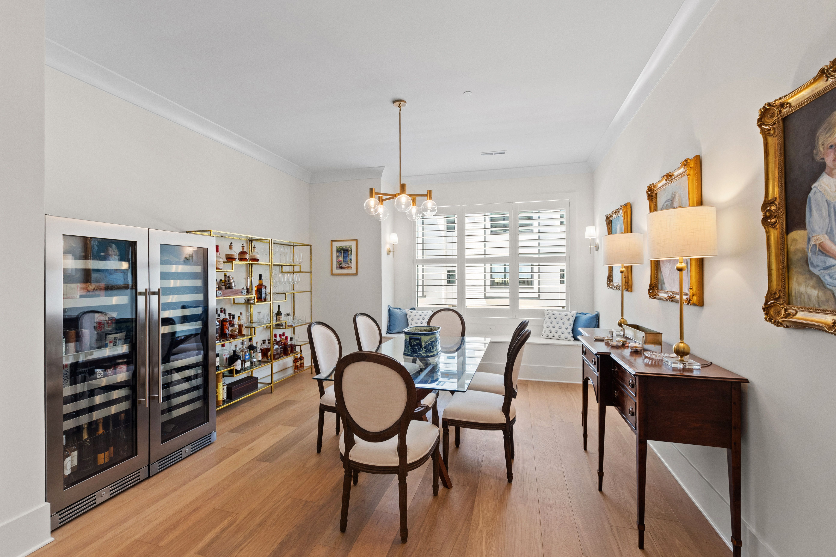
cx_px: 418
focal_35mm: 15
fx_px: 348
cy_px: 278
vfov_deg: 77.3
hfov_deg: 100.4
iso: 100
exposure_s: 1/3
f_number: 8
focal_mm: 10
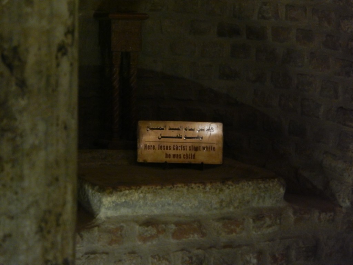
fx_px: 1071
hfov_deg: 18.7
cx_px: 176
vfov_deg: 14.1
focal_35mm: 105
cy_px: 132
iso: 1600
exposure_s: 1/15
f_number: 4.5
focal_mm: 18.7
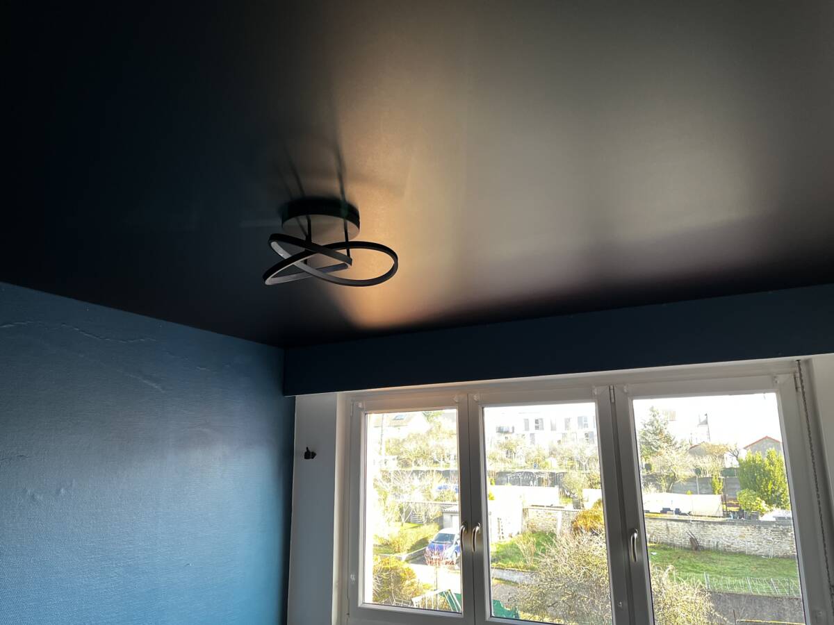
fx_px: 626
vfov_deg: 53.1
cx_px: 417
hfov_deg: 67.3
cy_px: 312
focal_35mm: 26
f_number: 1.6
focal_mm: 5.1
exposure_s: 1/121
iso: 125
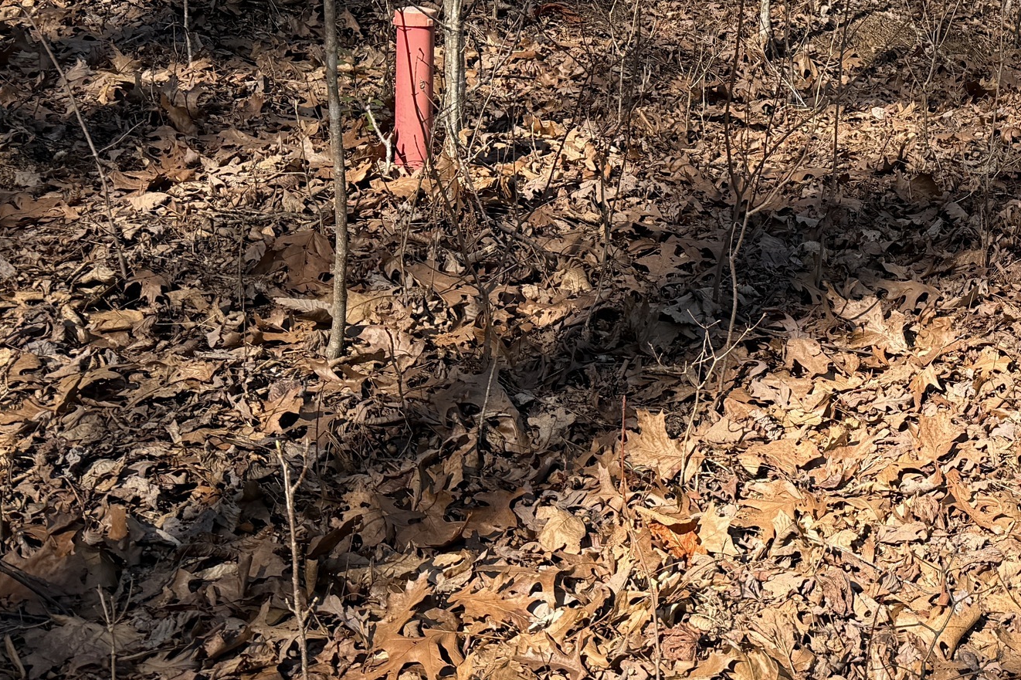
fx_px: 1645
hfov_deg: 31.2
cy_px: 62
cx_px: 1082
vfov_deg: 22.8
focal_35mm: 58
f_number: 1.78
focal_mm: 6.76
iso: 80
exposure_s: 1/1585
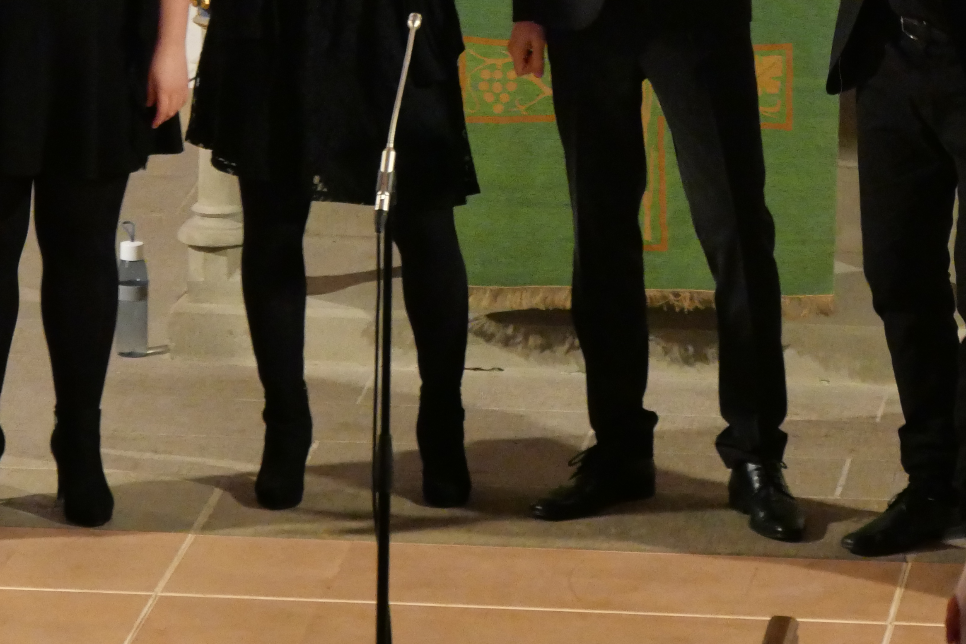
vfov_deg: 3.9
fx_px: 9553
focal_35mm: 356
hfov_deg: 5.8
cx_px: 471
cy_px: 56
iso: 3200
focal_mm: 77
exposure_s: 1/20
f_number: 5.4
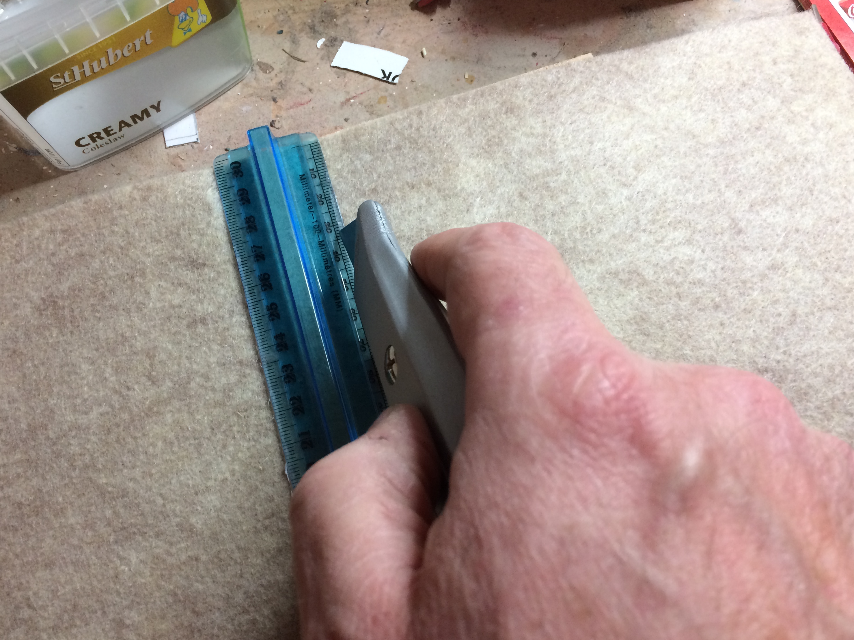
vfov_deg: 44.1
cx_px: 402
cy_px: 345
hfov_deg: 56.8
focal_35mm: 32
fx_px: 790
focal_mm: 4.15
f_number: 2.2
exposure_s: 1/30
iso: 100
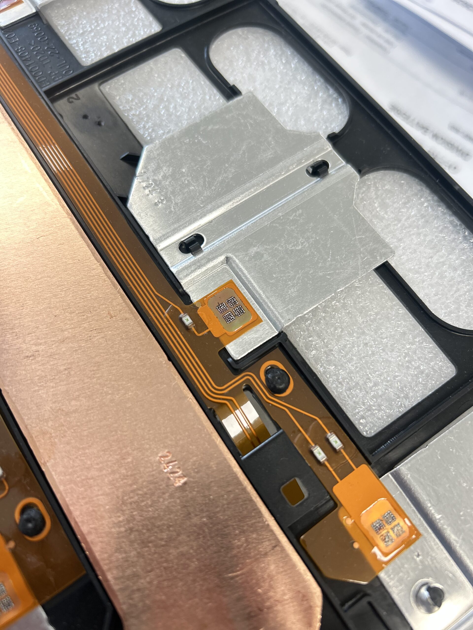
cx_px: 236
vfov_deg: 67.3
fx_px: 474
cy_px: 315
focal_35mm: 26
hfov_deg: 53.1
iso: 125
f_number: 1.5
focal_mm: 5.7
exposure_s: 1/75
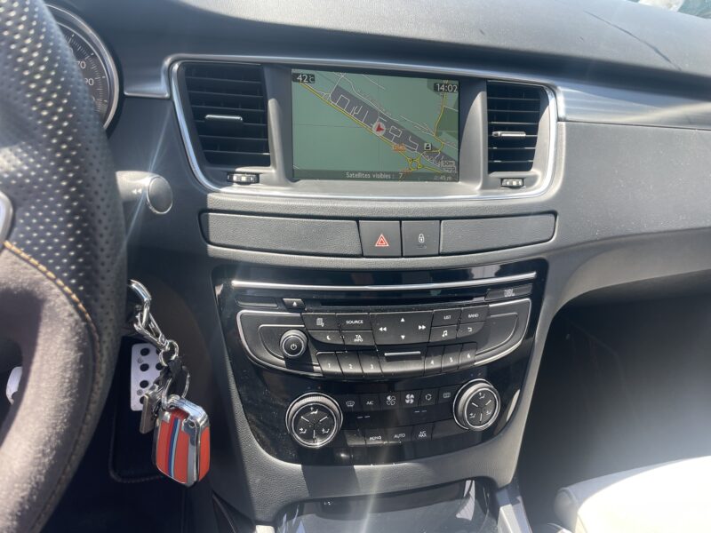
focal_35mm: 26
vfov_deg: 53.1
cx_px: 356
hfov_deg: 67.3
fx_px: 534
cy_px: 266
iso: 32
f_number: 1.6
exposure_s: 1/204
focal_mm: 4.2
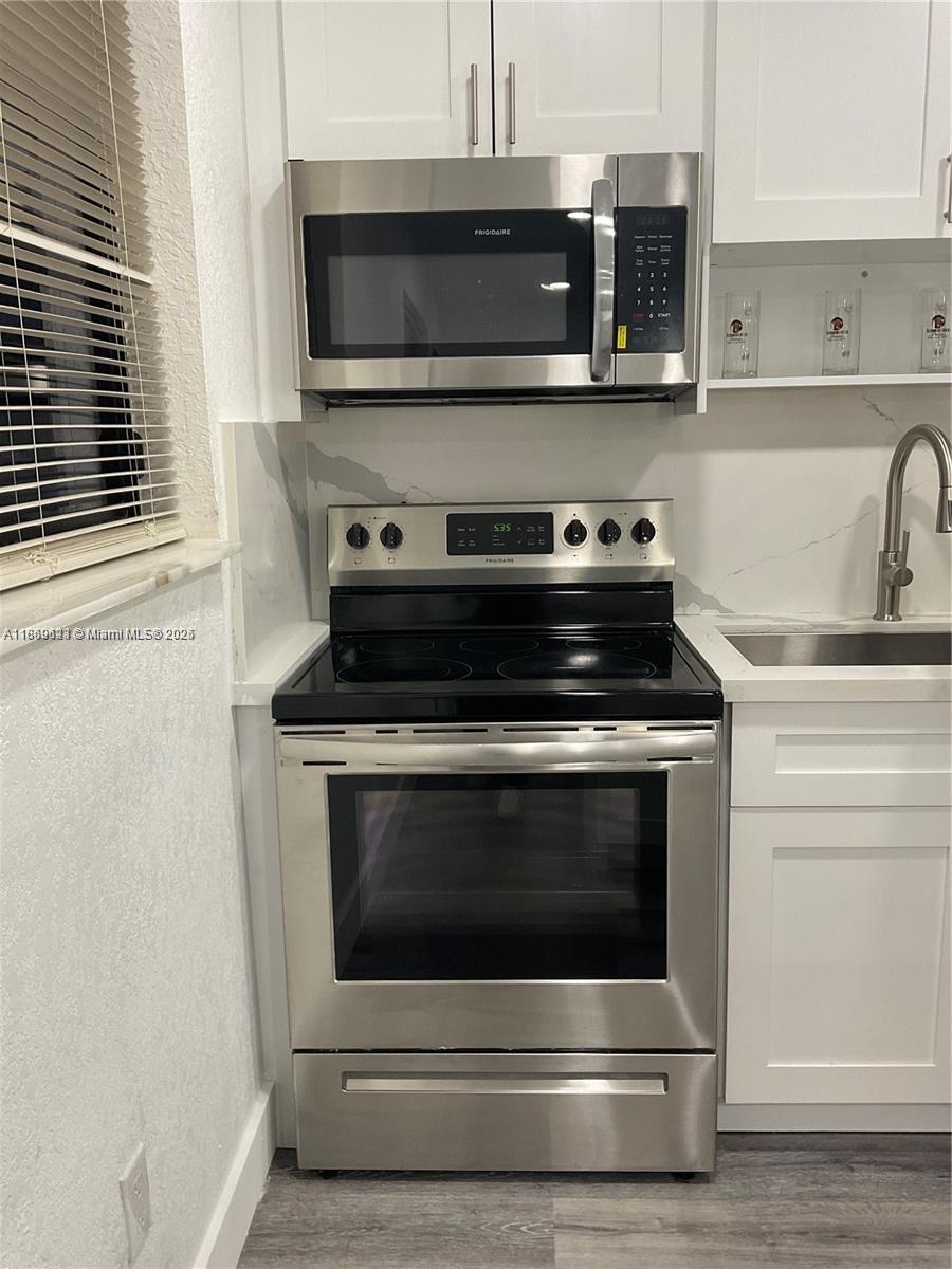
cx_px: 476
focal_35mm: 29
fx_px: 1063
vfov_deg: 61.7
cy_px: 634
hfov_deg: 48.2
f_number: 1.8
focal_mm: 3
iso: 64
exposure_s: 1/60
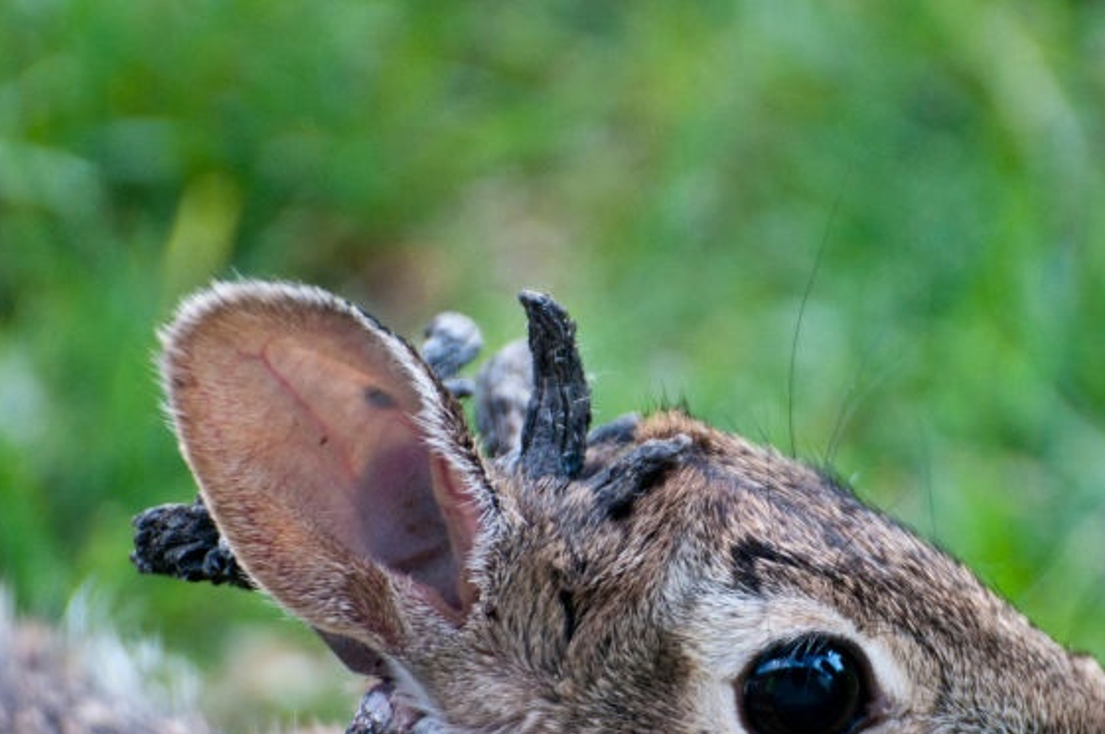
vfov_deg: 2.4
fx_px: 17659
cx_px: 744
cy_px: 560
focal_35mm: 576
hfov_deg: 3.6
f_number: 5.3
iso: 400
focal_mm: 210
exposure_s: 1/125
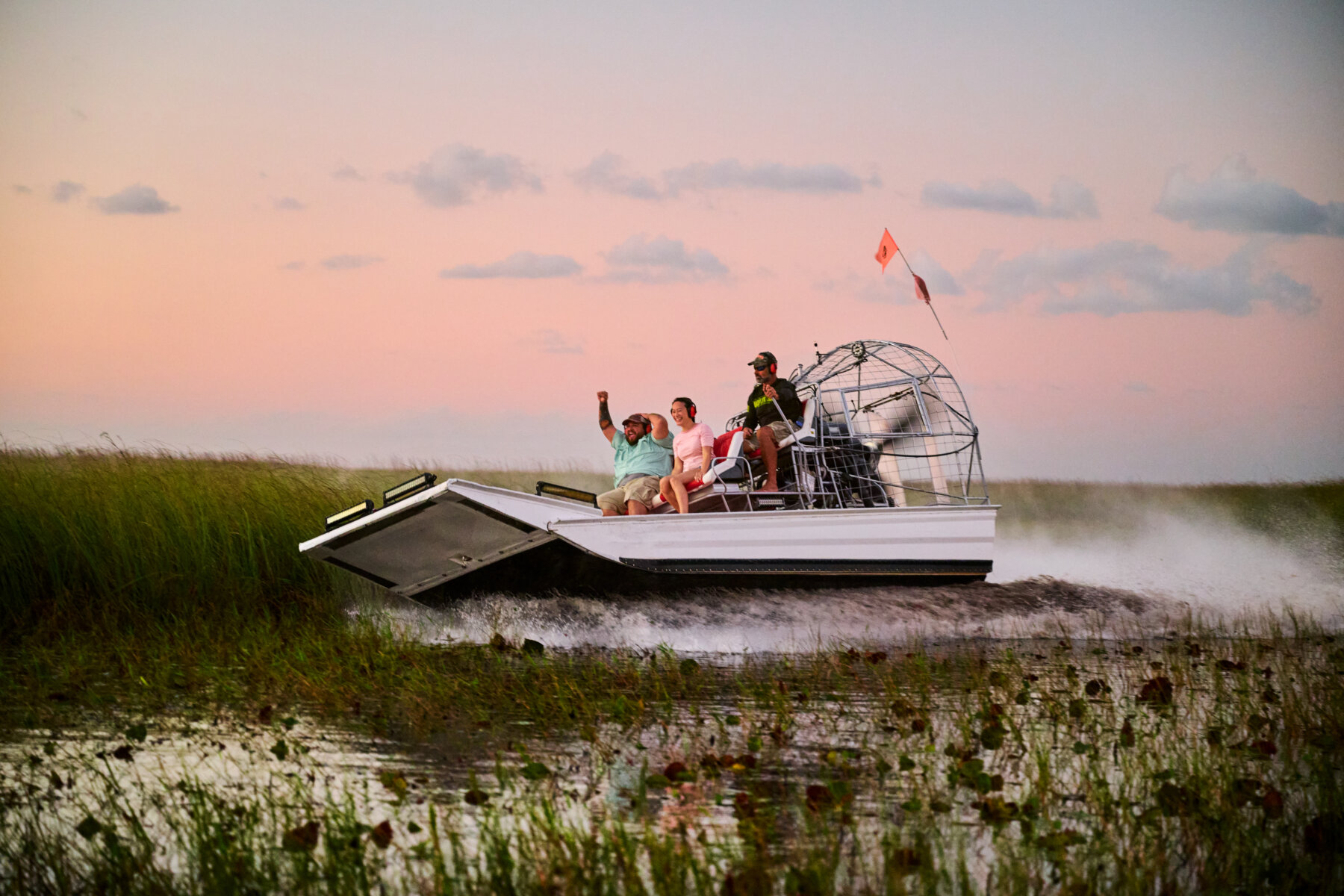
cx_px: 672
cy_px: 448
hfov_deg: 28.8
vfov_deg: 19.5
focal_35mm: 70
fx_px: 2613
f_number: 2.8
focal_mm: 70
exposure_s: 1/320
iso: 3200
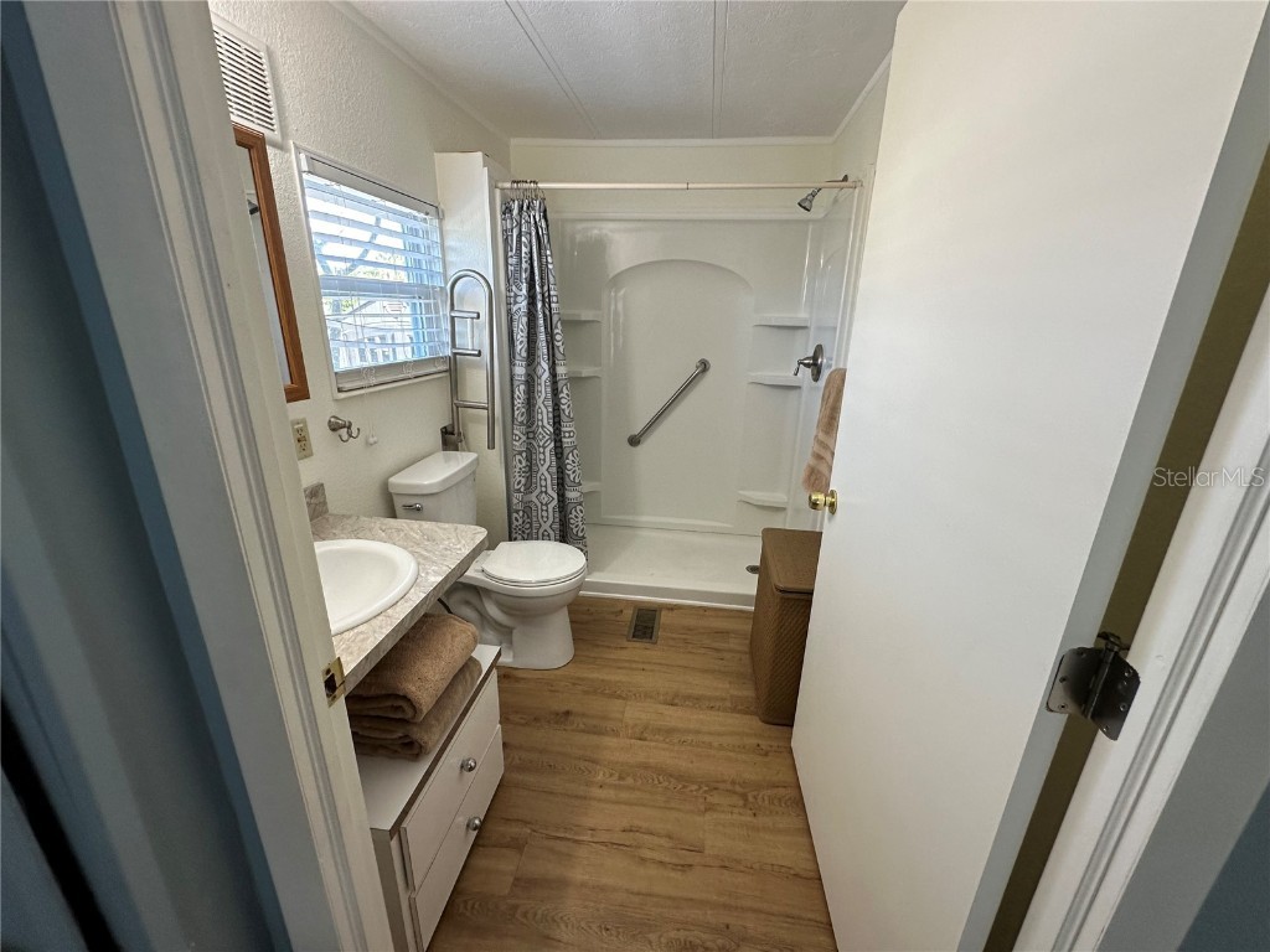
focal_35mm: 14
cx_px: 635
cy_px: 476
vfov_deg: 85.7
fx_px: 514
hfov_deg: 102.1
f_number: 2.2
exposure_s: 1/120
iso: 125
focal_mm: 2.22
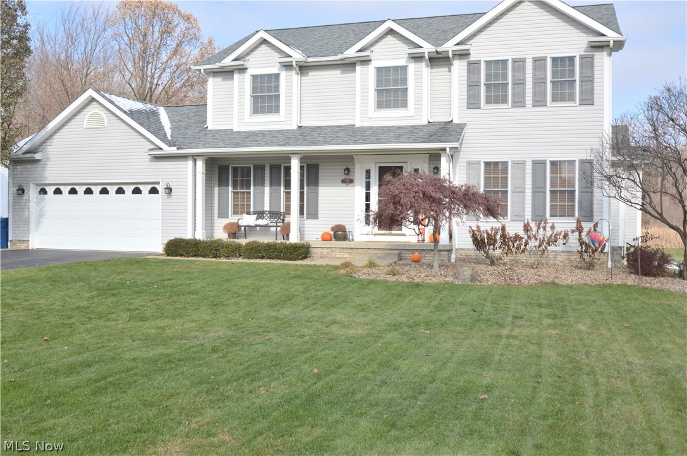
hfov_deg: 53.2
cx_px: 344
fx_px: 686
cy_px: 228
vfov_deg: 36.8
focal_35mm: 36
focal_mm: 24
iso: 100
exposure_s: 1/200
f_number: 7.1
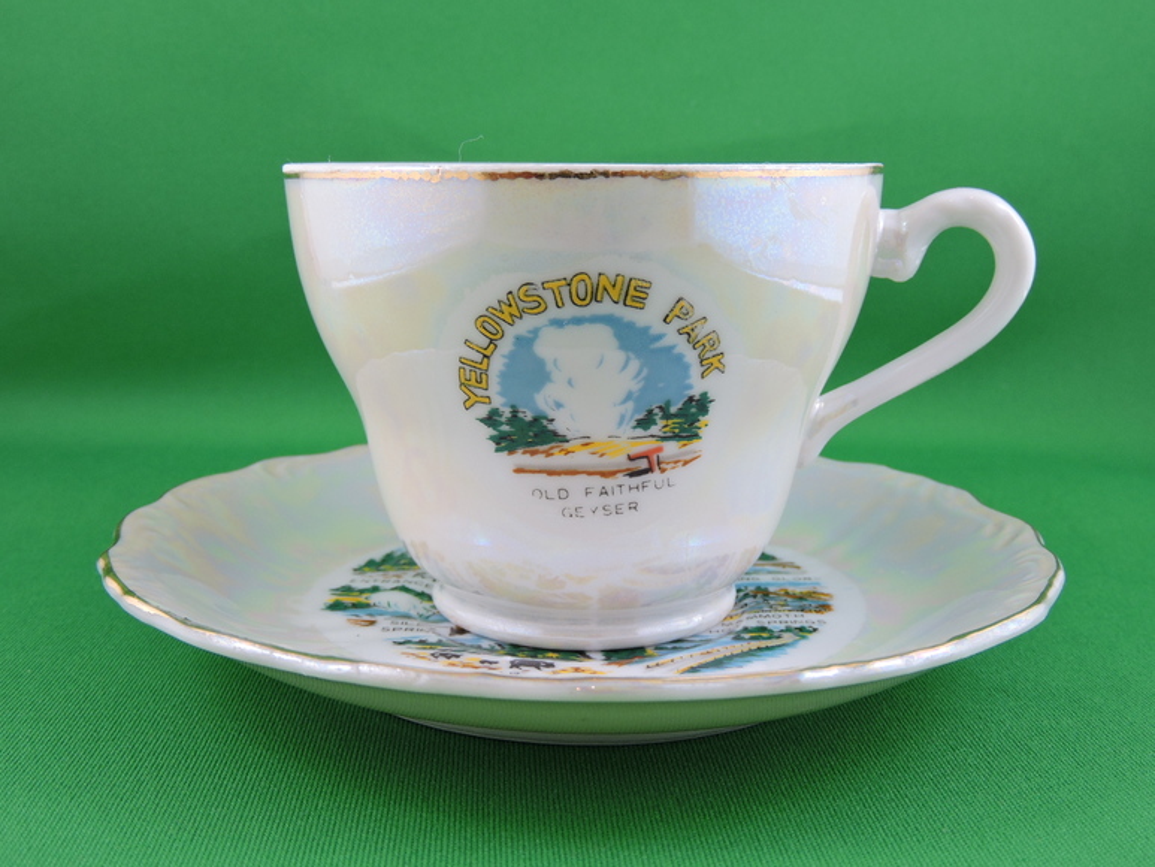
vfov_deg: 36.0
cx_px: 578
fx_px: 1335
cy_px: 434
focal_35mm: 40
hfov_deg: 46.8
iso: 100
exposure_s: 1/30
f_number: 3.8
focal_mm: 7.2
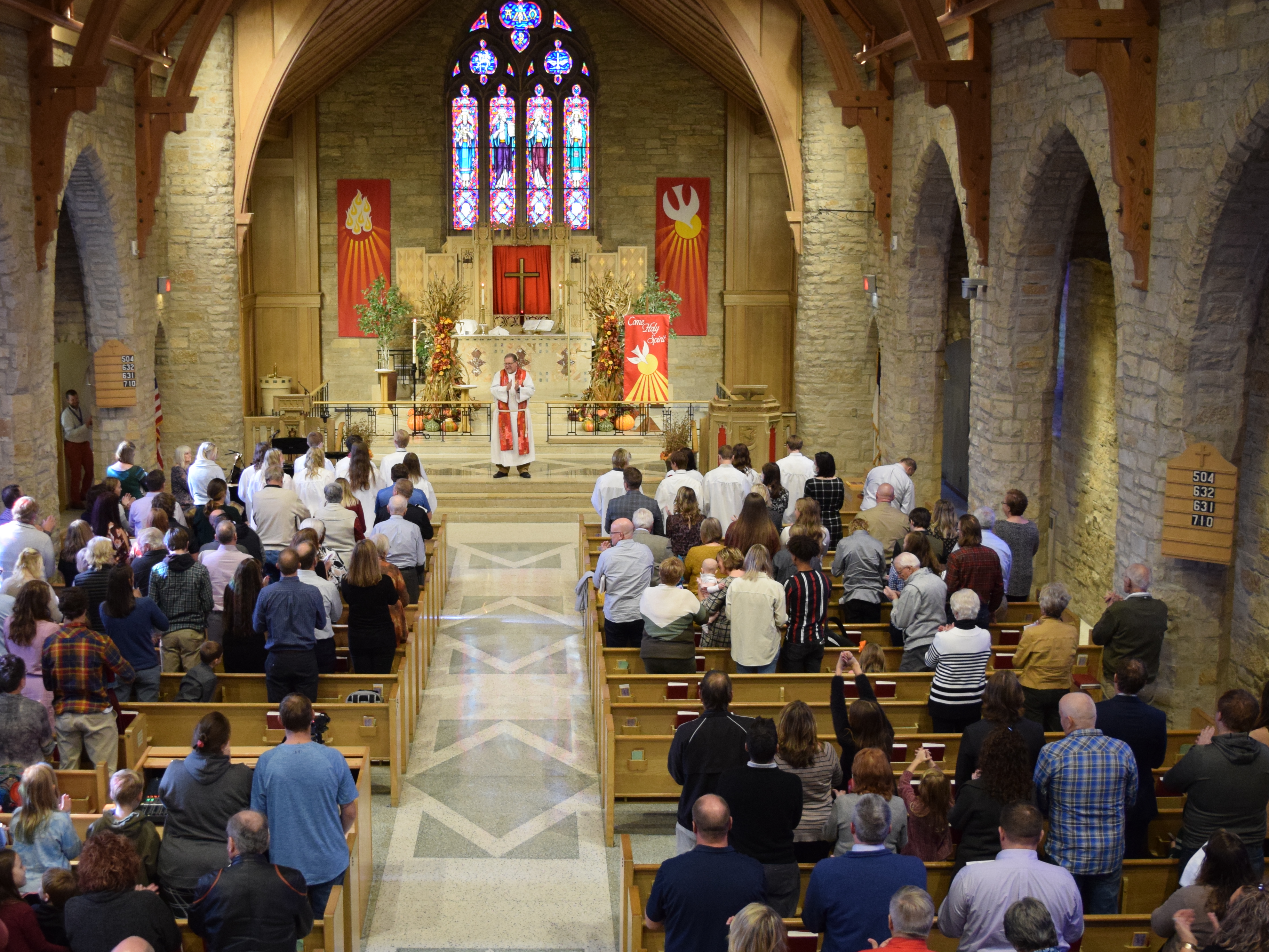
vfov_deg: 30.3
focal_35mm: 48
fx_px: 1760
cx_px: 515
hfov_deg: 39.5
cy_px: 490
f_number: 3.8
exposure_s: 1/60
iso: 1600
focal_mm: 22
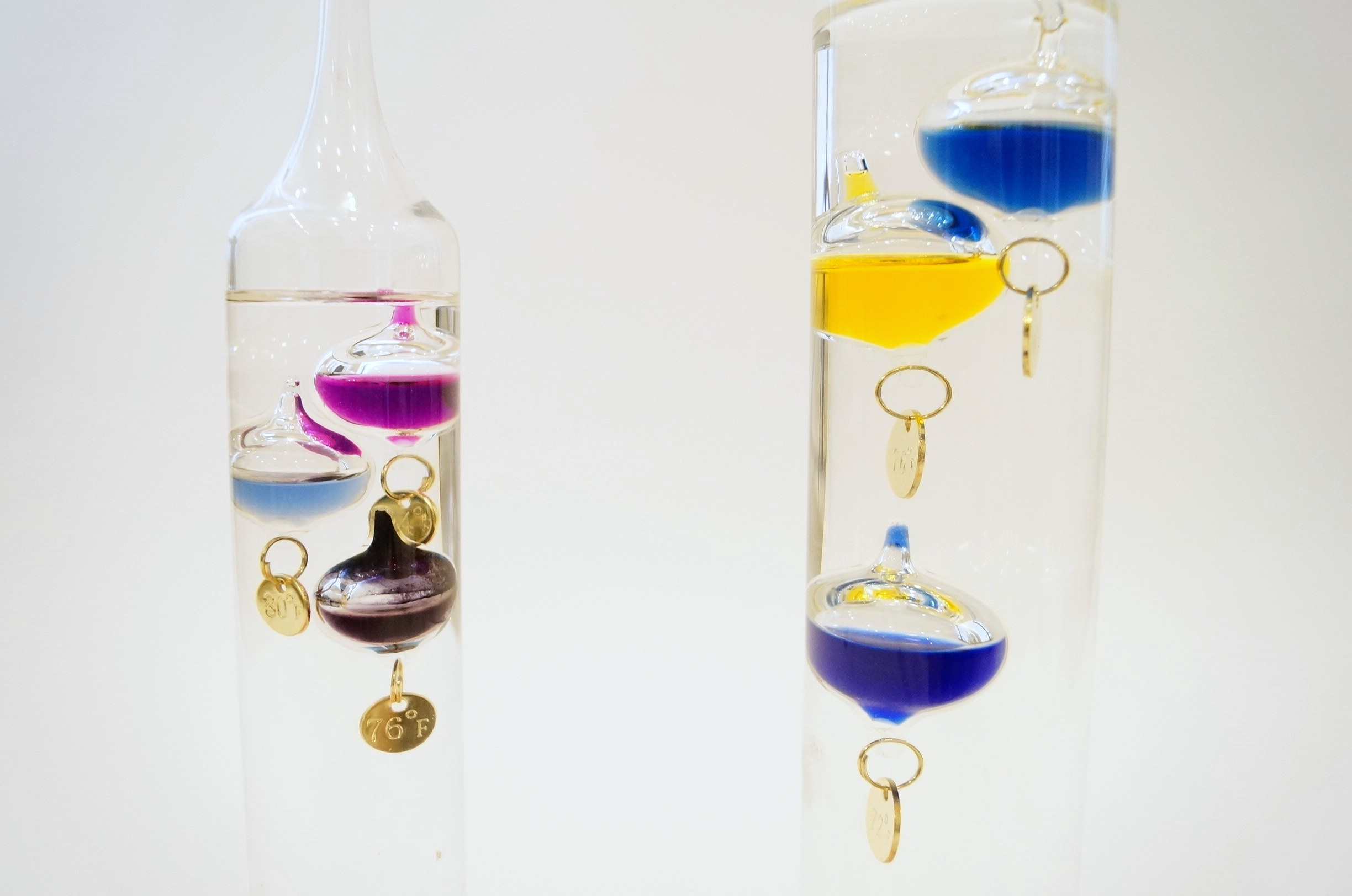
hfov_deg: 62.0
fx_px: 1125
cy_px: 448
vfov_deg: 43.5
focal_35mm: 30
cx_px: 676
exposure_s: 1/60
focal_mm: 20
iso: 1600
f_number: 4
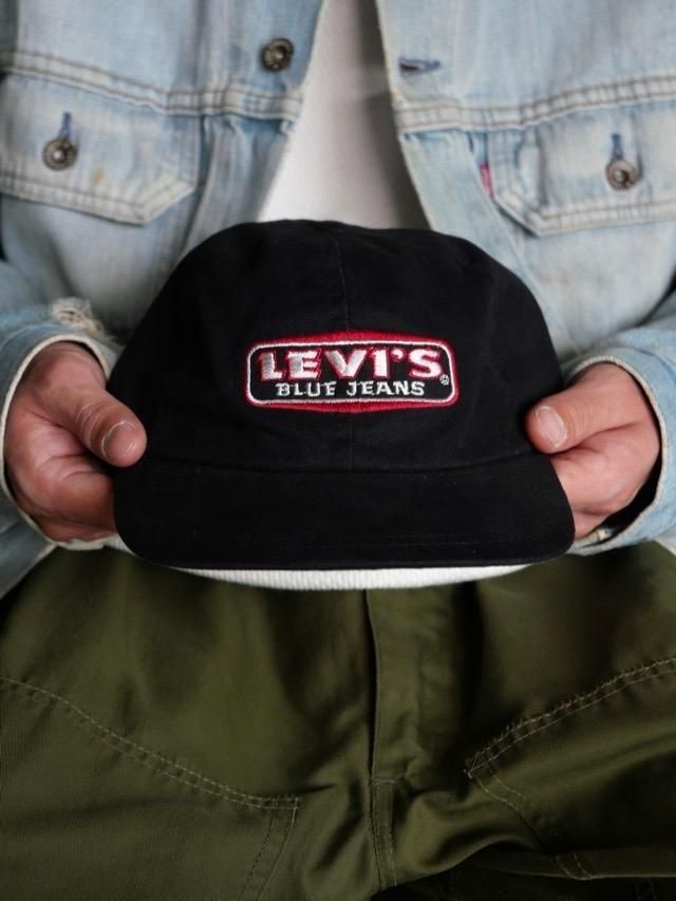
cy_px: 450
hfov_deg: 21.6
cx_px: 338
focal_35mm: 68
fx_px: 1770
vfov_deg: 28.6
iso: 800
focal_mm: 34
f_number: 3.8
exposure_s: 1/80
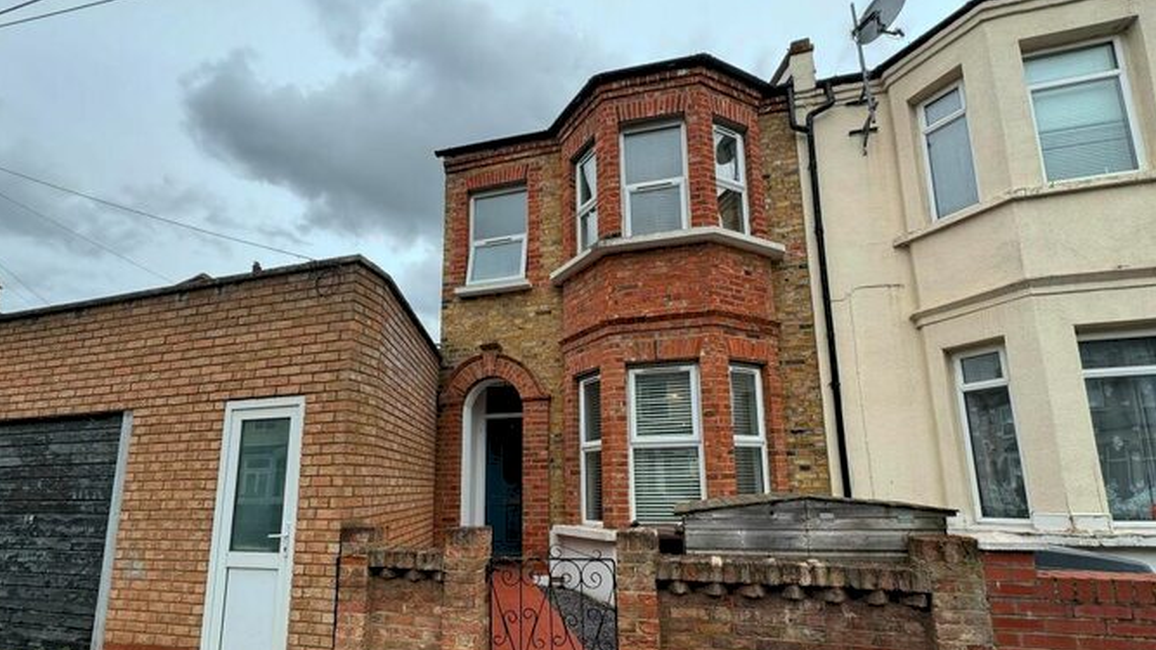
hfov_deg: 99.4
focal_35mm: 16
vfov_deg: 66.1
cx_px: 574
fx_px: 490
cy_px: 406
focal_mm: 2.22
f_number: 2.2
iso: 50
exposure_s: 1/713
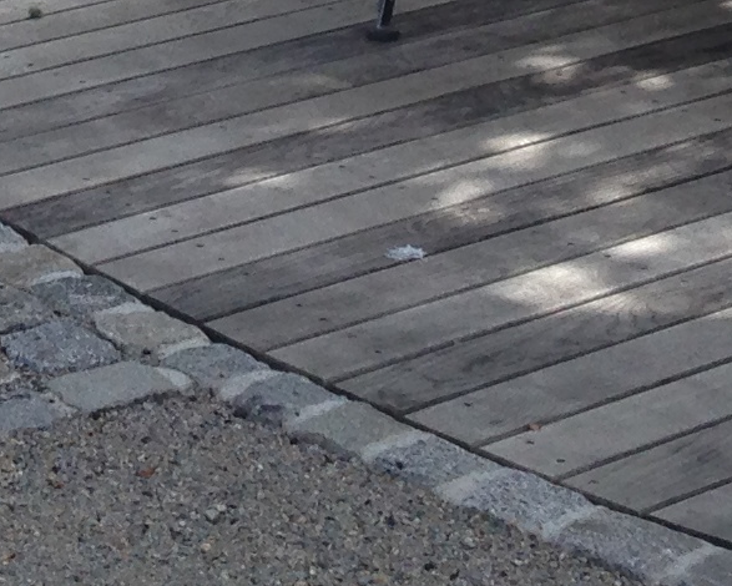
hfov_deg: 10.4
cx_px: -350
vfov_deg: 7.9
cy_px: -859
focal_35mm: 179
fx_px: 3879
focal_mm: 4.13
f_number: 2.4
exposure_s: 1/463
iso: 50
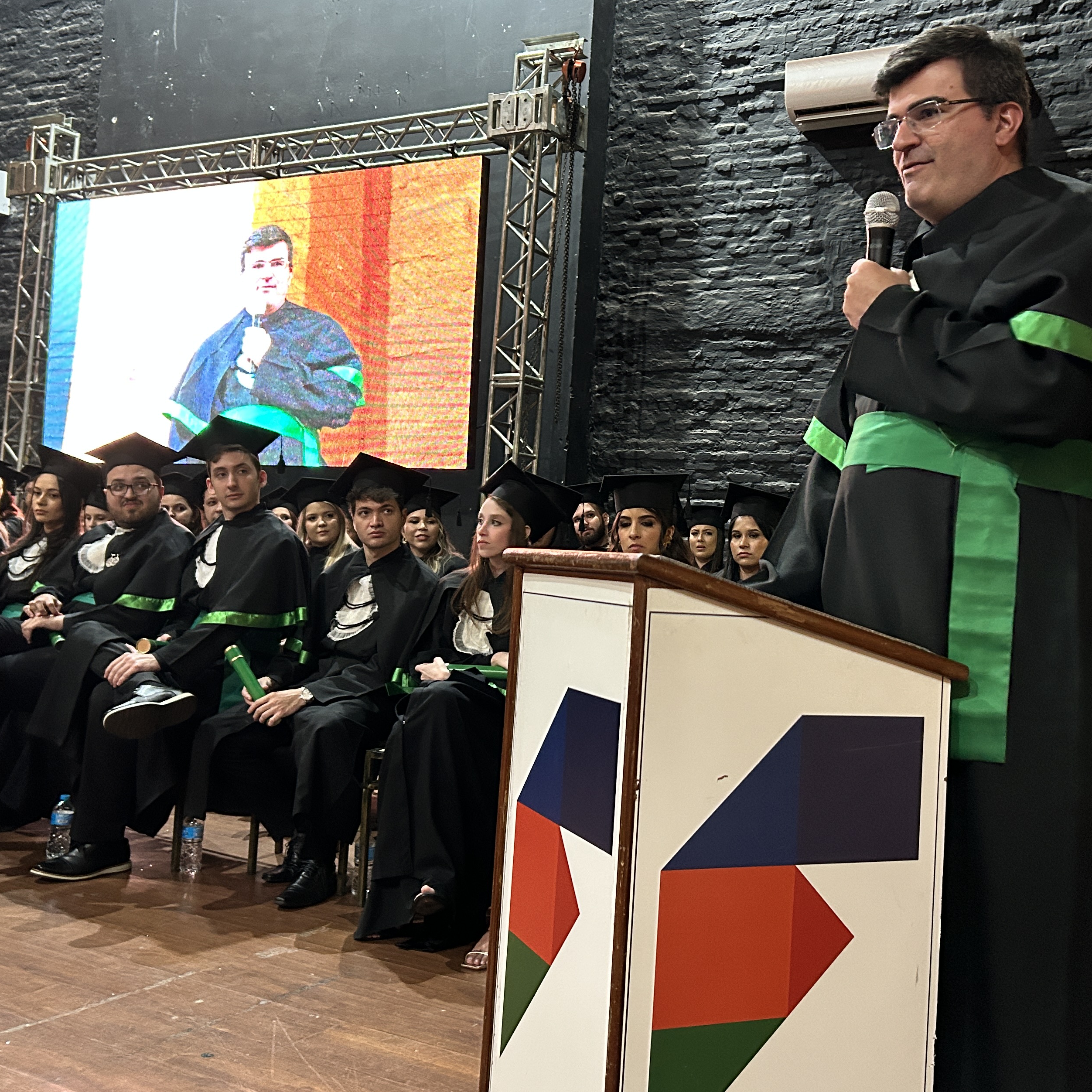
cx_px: 647
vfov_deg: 44.9
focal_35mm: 37
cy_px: 484
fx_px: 1321
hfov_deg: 44.7
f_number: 1.5
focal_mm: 5.7
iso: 500
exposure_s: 1/30
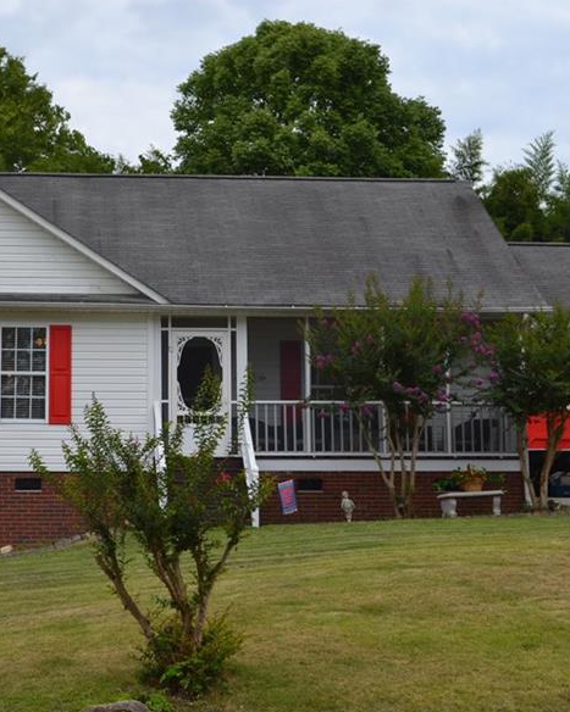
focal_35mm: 79
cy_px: 307
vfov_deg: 24.1
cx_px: 178
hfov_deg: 19.3
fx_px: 1666
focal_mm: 32
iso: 100
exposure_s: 1/250
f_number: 8
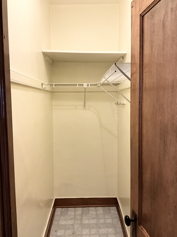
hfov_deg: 48.2
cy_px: 118
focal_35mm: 29
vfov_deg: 61.7
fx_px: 198
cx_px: 88
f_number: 1.8
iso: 250
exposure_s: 1/60
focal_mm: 3
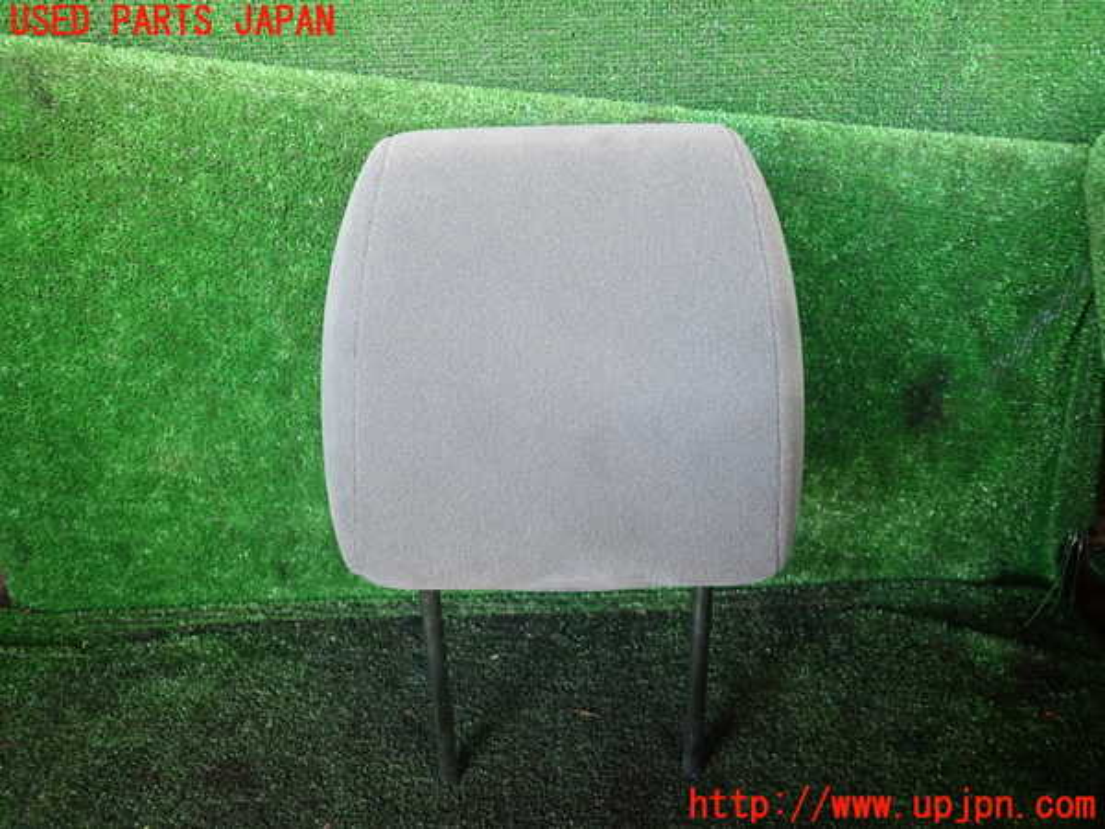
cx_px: 552
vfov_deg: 54.9
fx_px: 798
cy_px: 414
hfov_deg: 69.4
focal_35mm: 25
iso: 200
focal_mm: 4.5
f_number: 2
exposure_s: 1/40
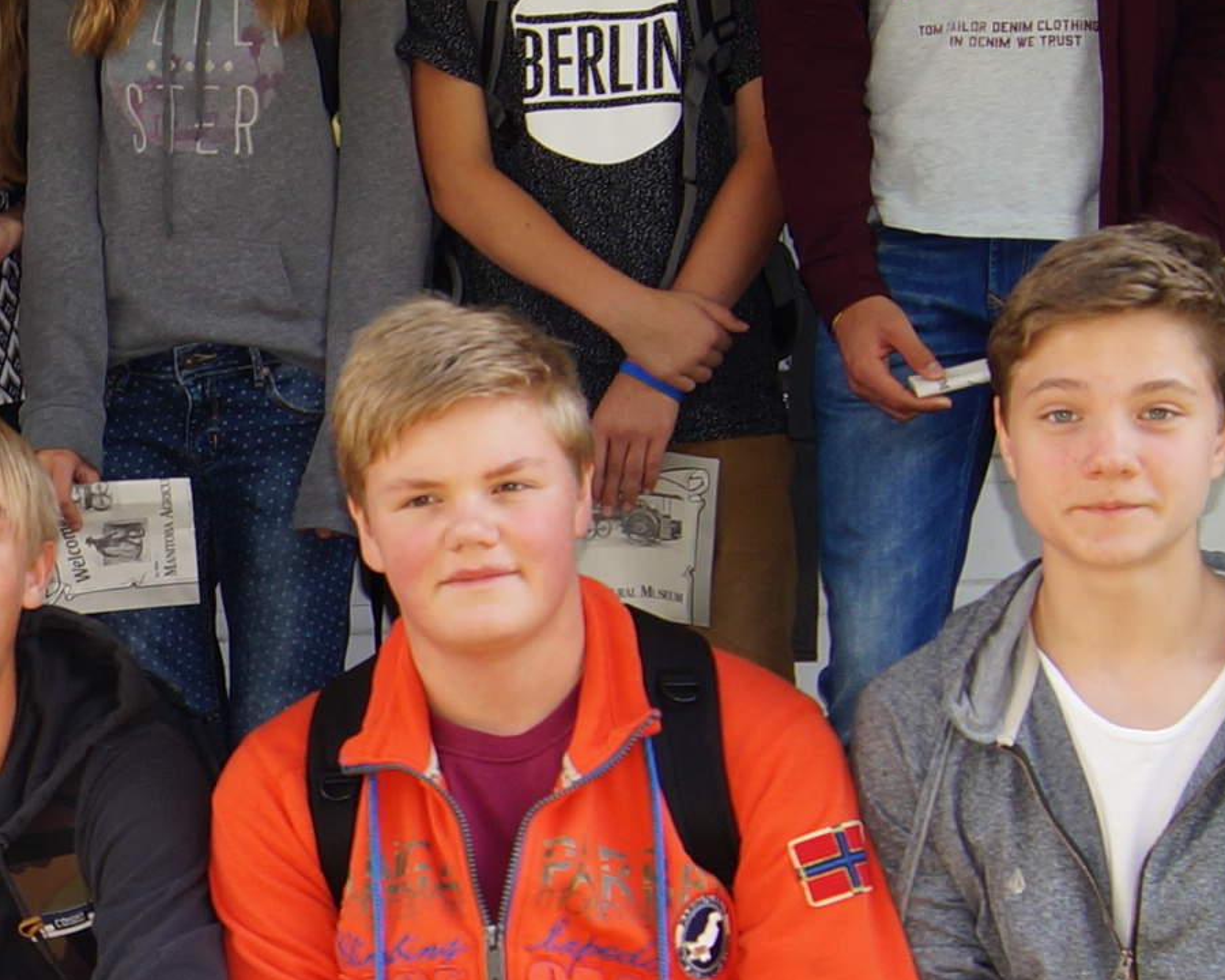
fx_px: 3952
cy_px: 844
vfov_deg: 14.0
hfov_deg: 16.7
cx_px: -350
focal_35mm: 109
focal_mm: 18
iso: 100
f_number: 5
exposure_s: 1/80
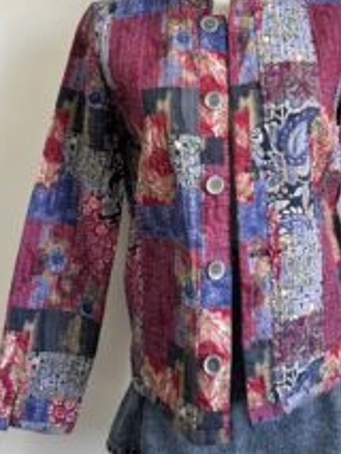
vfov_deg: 41.0
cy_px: 124
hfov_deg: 32.0
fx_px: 590
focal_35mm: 45
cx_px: 226
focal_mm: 6.76
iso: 160
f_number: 1.78
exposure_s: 1/60
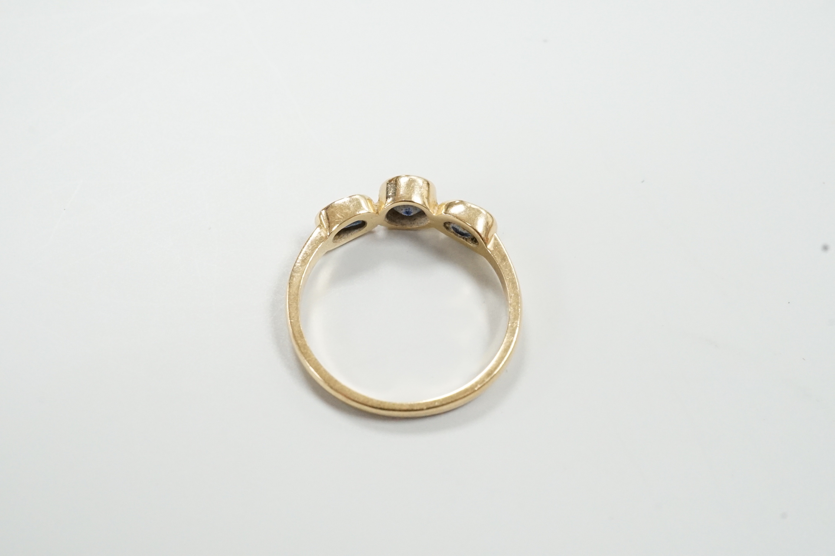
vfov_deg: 29.9
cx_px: 418
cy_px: 278
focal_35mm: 45
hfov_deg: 43.6
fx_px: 1044
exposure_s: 1/60
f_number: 22
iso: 5000
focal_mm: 30
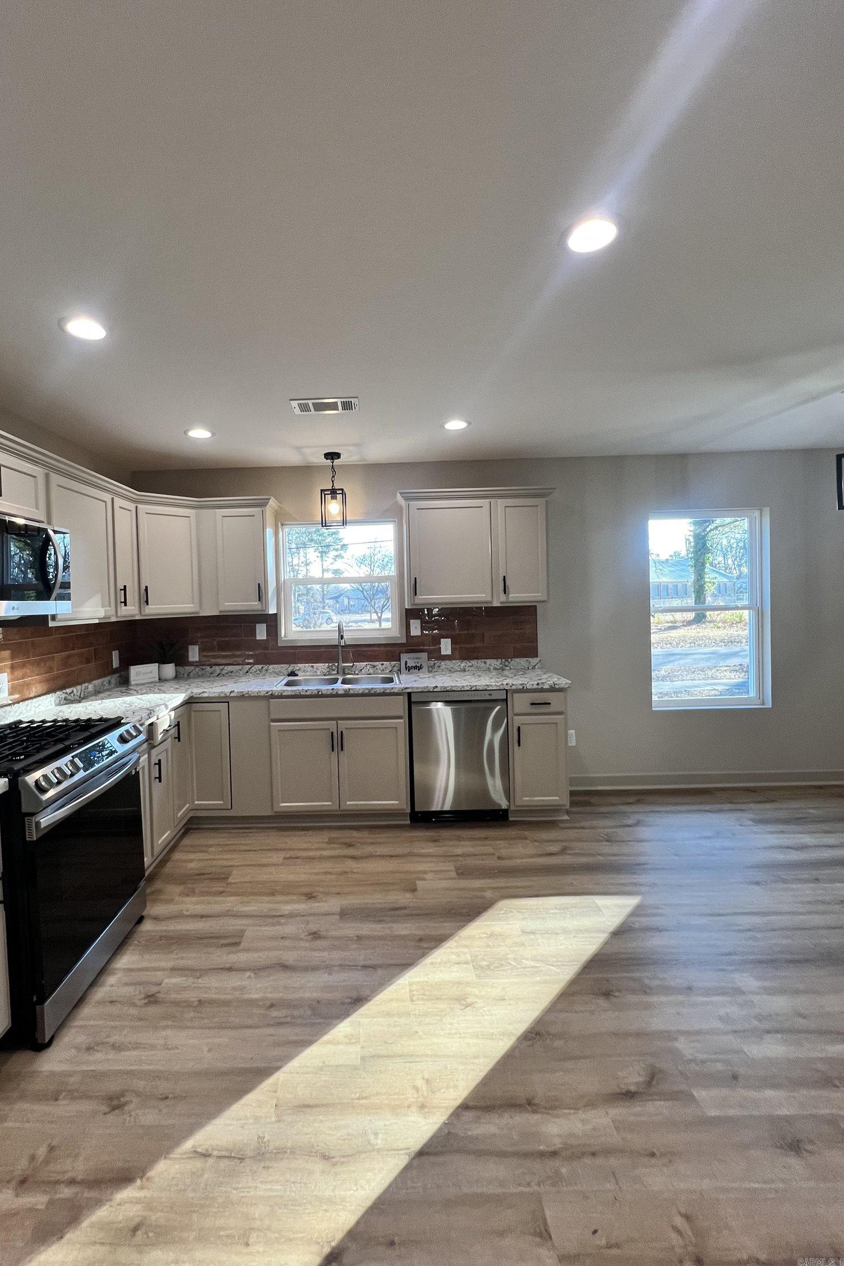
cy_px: 614
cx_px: 363
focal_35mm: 14
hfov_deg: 80.7
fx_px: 492
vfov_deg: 104.2
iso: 125
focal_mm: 1.57
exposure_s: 1/120
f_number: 1.8
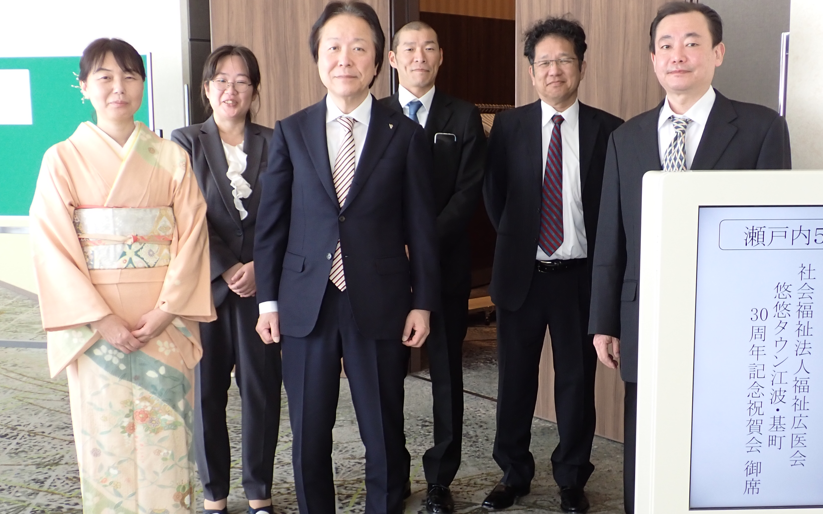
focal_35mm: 46
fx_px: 1032
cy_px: 294
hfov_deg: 43.4
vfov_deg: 28.0
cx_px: 465
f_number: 2.5
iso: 200
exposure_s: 1/50
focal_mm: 6.37
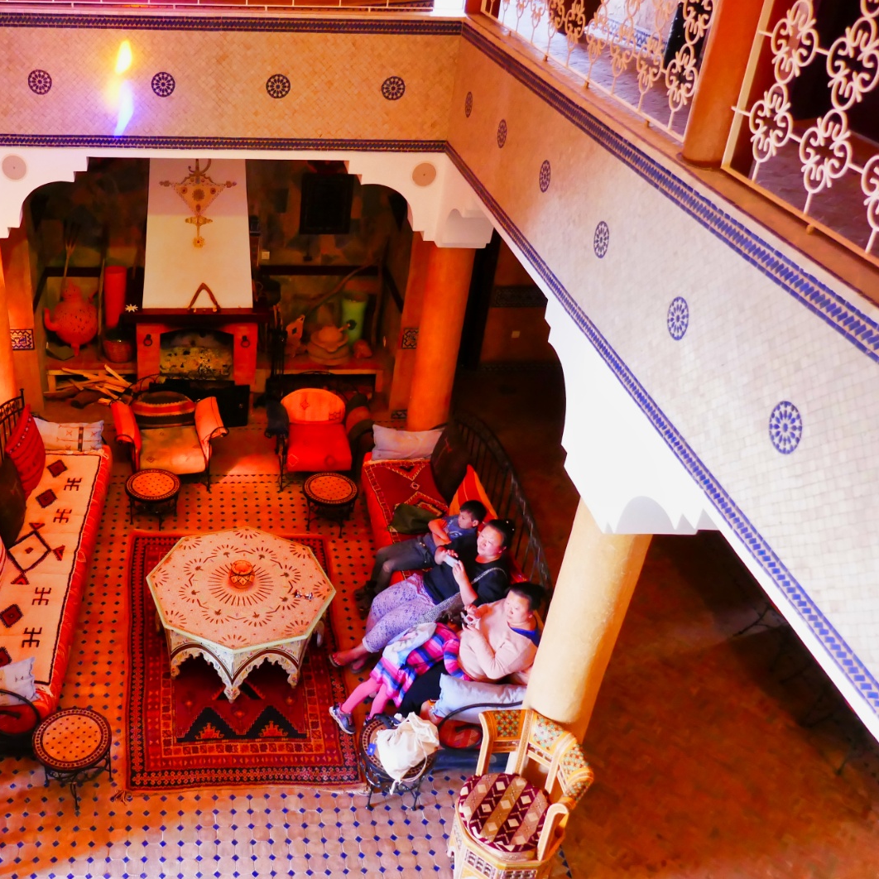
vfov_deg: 51.1
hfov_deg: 49.5
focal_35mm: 32
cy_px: 440
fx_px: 919
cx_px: 243
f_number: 3.2
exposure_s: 1/30
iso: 1600
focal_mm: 9.1
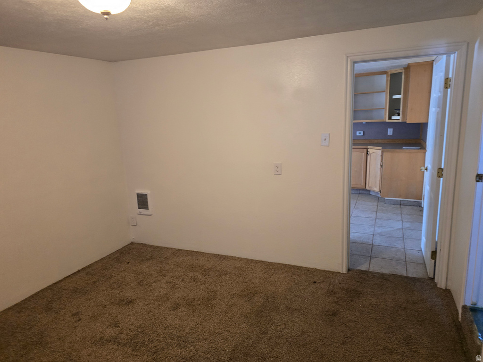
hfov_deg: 73.9
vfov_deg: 58.9
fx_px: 321
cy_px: 181
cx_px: 242
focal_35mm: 23
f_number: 1.7
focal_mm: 6.3
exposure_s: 1/120
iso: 800
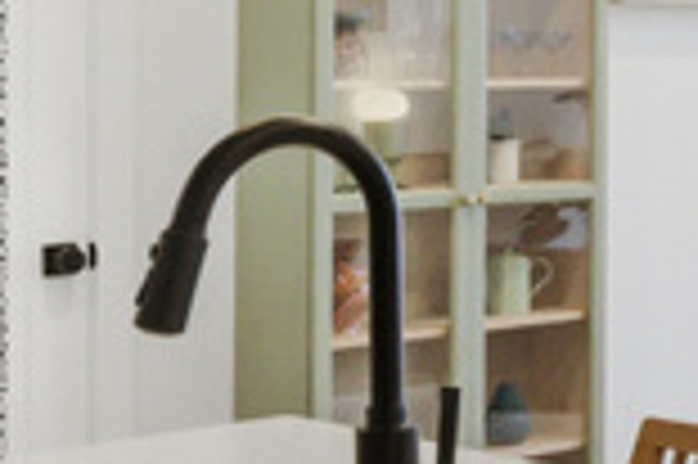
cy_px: 59
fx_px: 1981
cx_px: 1229
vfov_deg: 13.3
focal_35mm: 102
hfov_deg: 16.8
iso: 7200
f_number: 9
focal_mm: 15.5
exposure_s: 1/1000
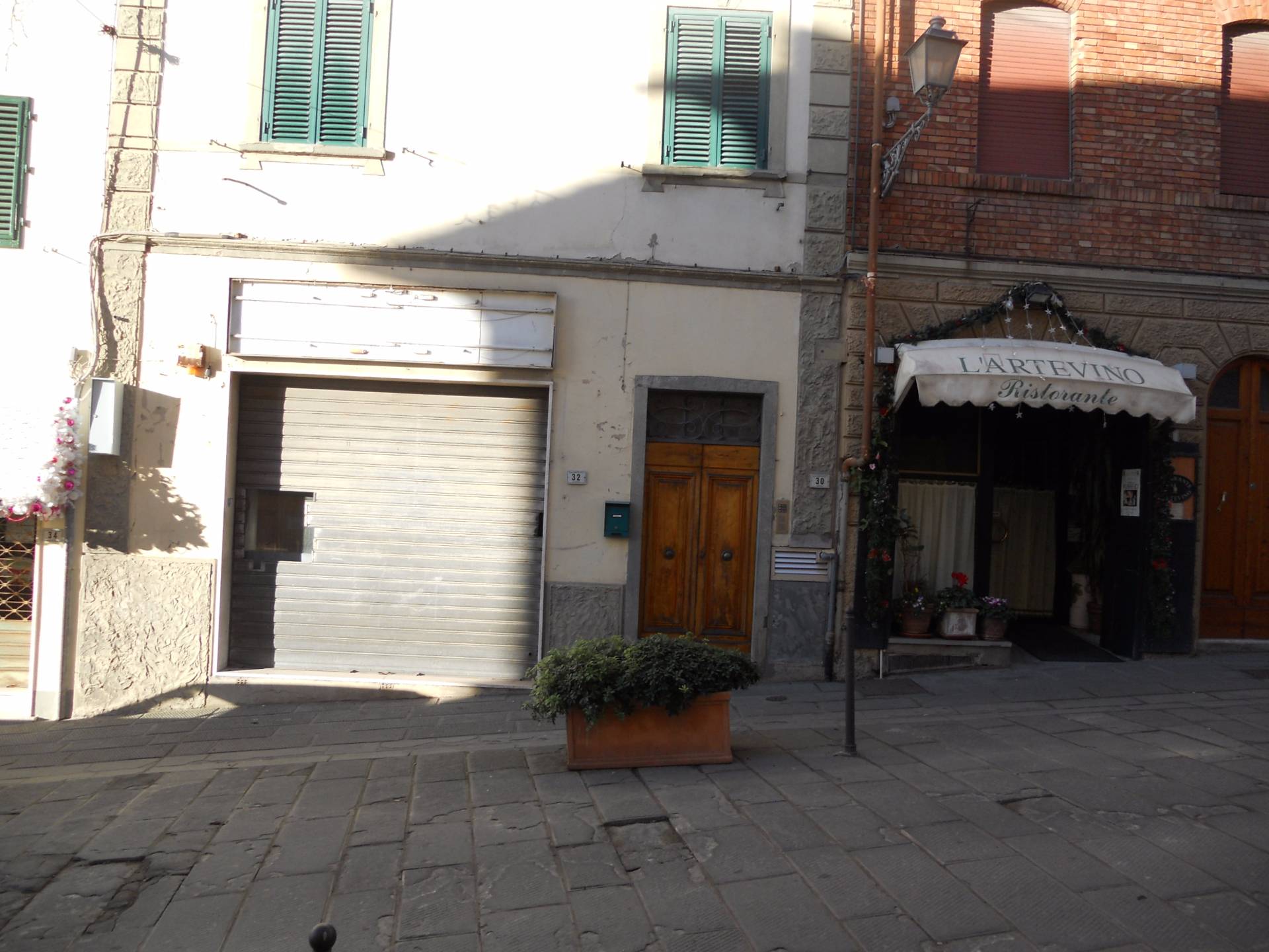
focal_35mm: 27
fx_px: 990
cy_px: 476
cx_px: 634
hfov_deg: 65.3
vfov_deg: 51.4
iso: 80
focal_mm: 4.9
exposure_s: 1/200
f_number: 3.2
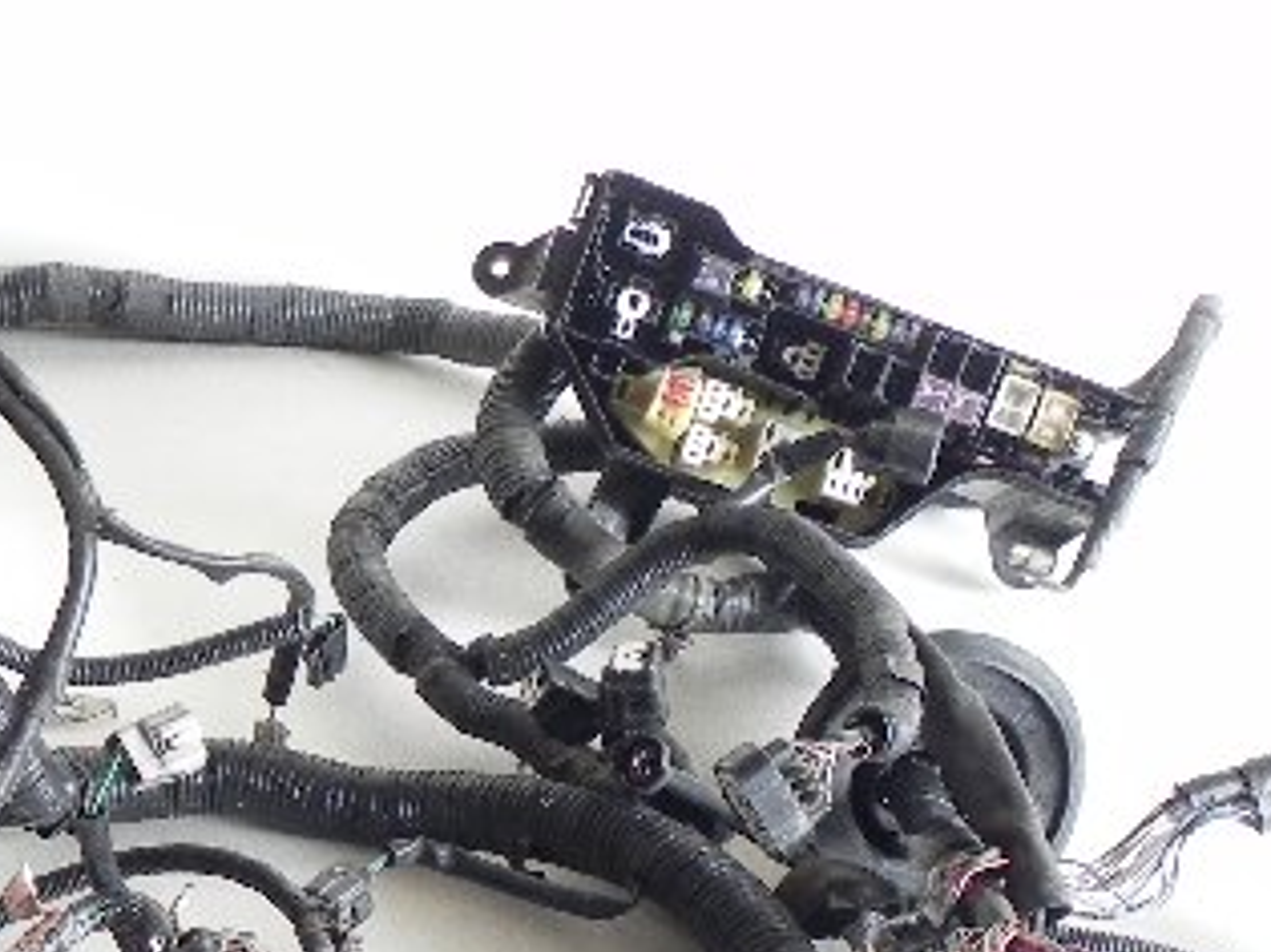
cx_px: 200
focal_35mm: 88
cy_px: 1101
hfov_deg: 21.9
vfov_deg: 16.2
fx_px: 3230
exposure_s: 1/30
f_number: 3.2
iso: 264
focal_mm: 6.6
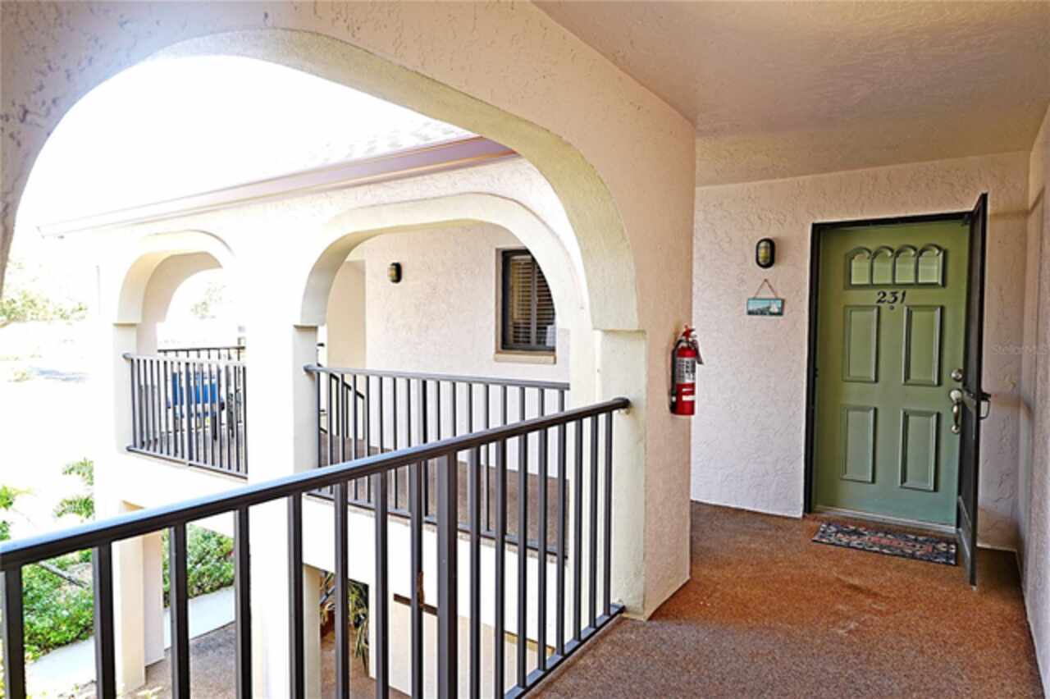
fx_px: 612
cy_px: 350
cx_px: 525
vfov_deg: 59.4
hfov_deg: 81.2
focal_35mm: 21
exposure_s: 1/30
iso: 64
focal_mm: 14.6
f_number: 3.2
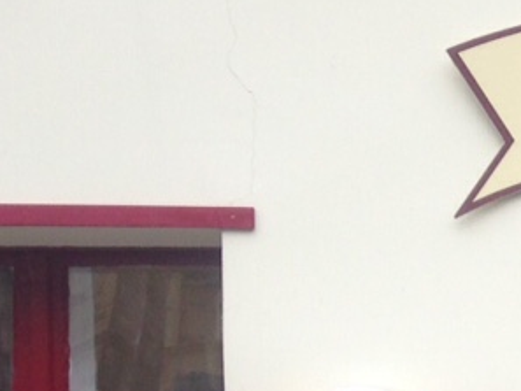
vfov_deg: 10.0
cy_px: 670
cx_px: 982
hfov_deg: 12.5
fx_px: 2138
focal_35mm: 142
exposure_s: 1/182
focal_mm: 4.12
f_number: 2.4
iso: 50
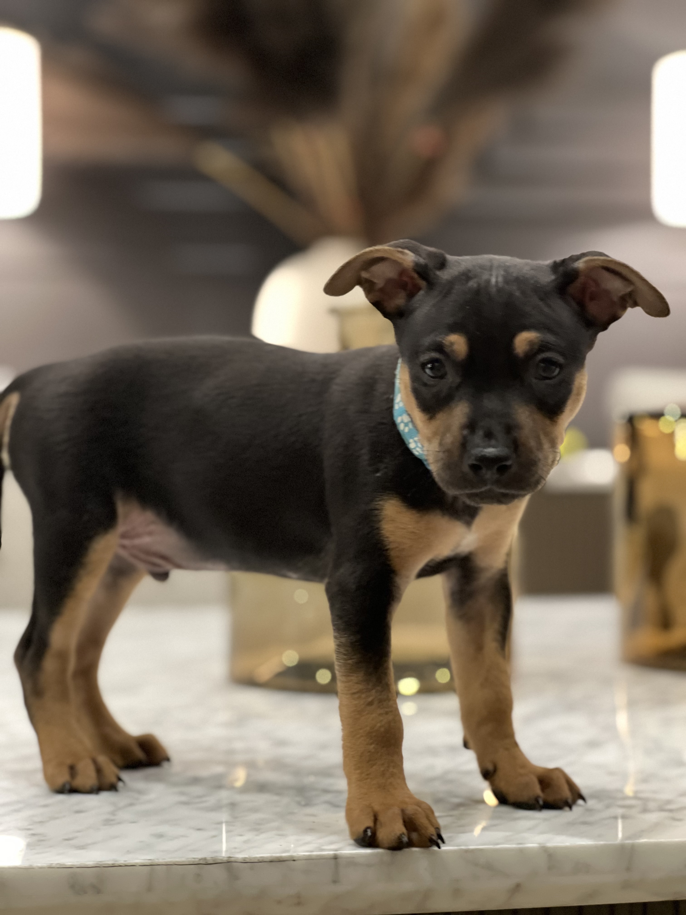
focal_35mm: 77
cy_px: 458
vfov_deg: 25.3
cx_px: 343
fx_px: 2035
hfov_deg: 19.1
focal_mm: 9
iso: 400
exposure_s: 1/17
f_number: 2.8
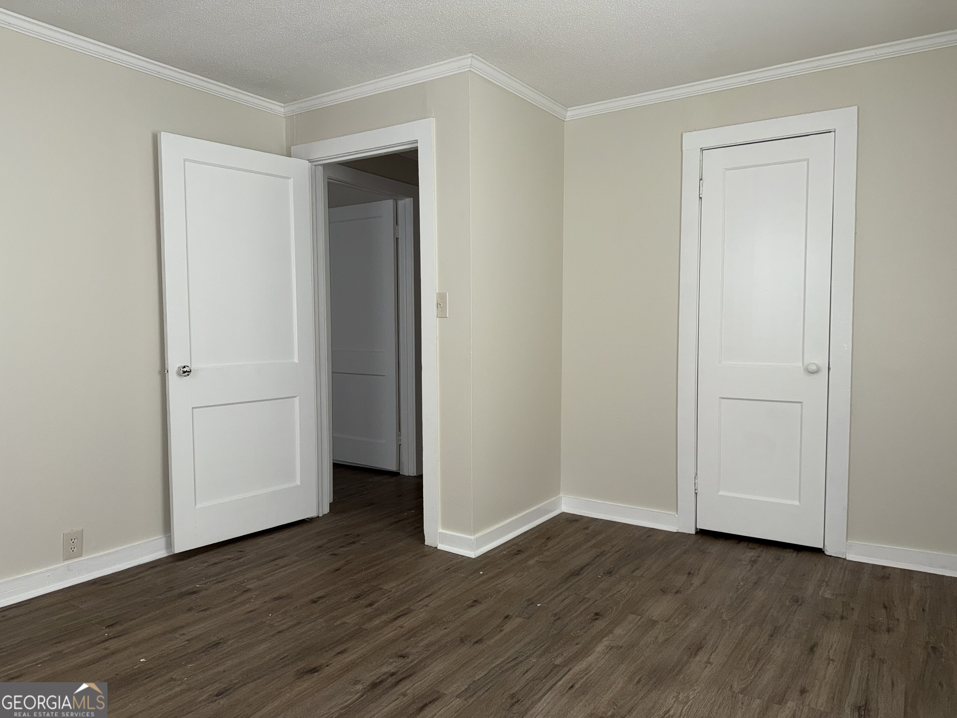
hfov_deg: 71.6
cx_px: 478
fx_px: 664
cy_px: 359
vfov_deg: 56.8
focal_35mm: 24
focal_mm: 6.76
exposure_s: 1/31
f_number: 1.78
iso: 80
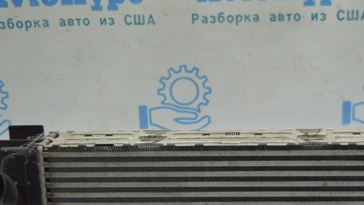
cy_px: 171
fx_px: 732
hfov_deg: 27.8
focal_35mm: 76
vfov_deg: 15.8
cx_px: 226
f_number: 4.2
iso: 400
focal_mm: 31
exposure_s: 1/50
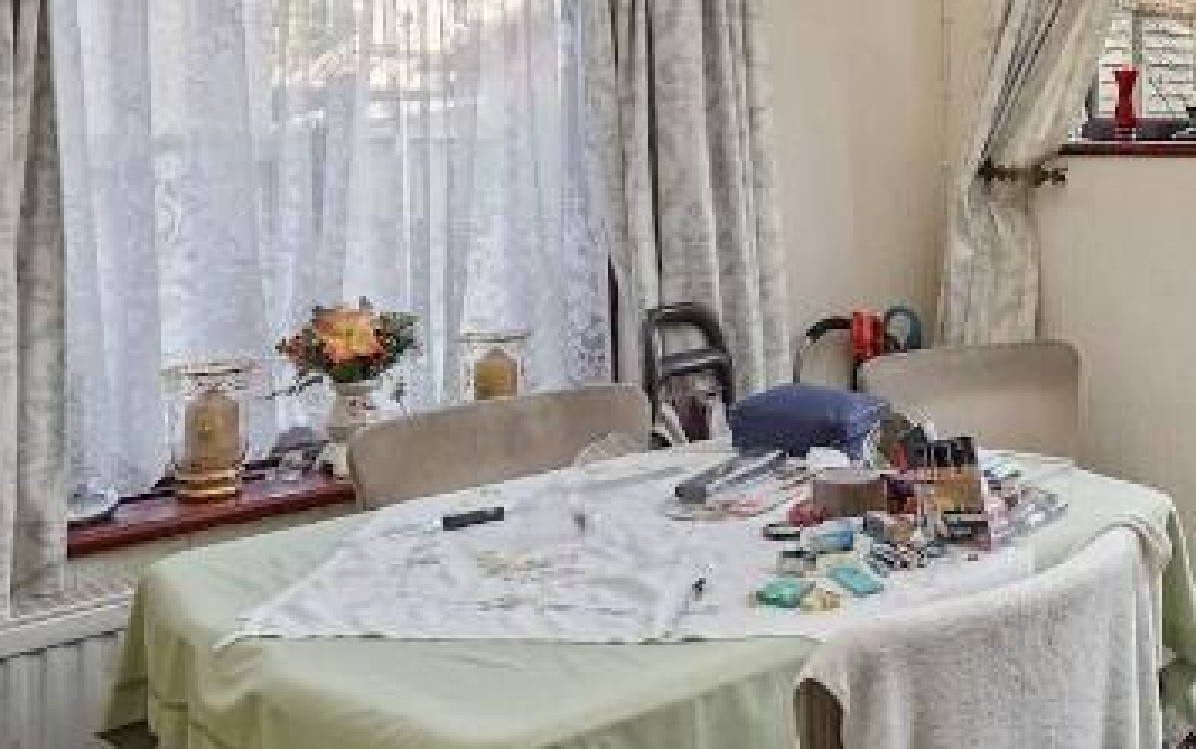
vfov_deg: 29.4
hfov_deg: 44.9
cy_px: 18
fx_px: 1337
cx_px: 1015
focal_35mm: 41
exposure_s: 1/13
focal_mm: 14
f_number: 9
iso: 400
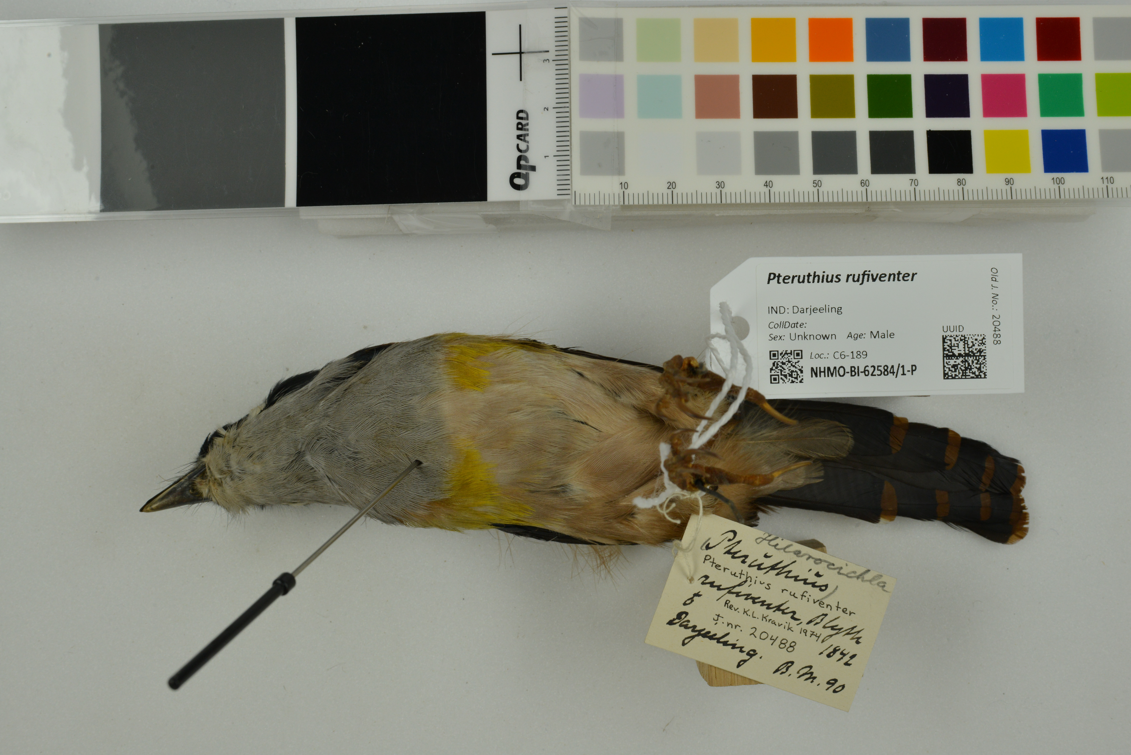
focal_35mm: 35
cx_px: 566
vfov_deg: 37.9
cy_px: 378
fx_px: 1100
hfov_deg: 54.4
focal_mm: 35
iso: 800
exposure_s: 1/320
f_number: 16
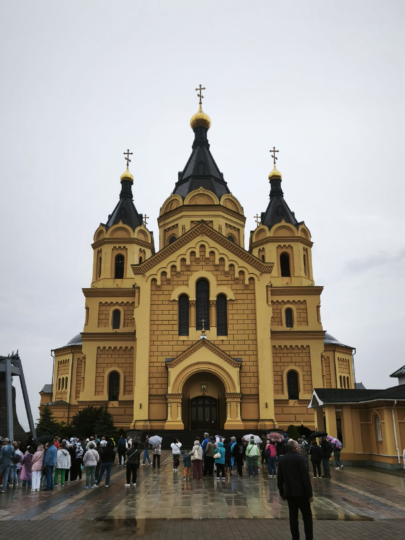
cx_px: 202
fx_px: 359
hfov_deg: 58.9
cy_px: 270
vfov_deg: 73.9
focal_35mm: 23
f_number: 1.7
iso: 80
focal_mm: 5.35
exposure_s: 1/314
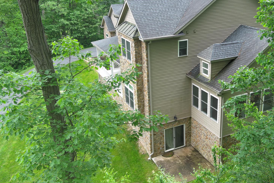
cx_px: 180
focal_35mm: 41
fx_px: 312
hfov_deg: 46.8
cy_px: 78
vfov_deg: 32.6
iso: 100
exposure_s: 1/76.3
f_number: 2.8
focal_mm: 10.57
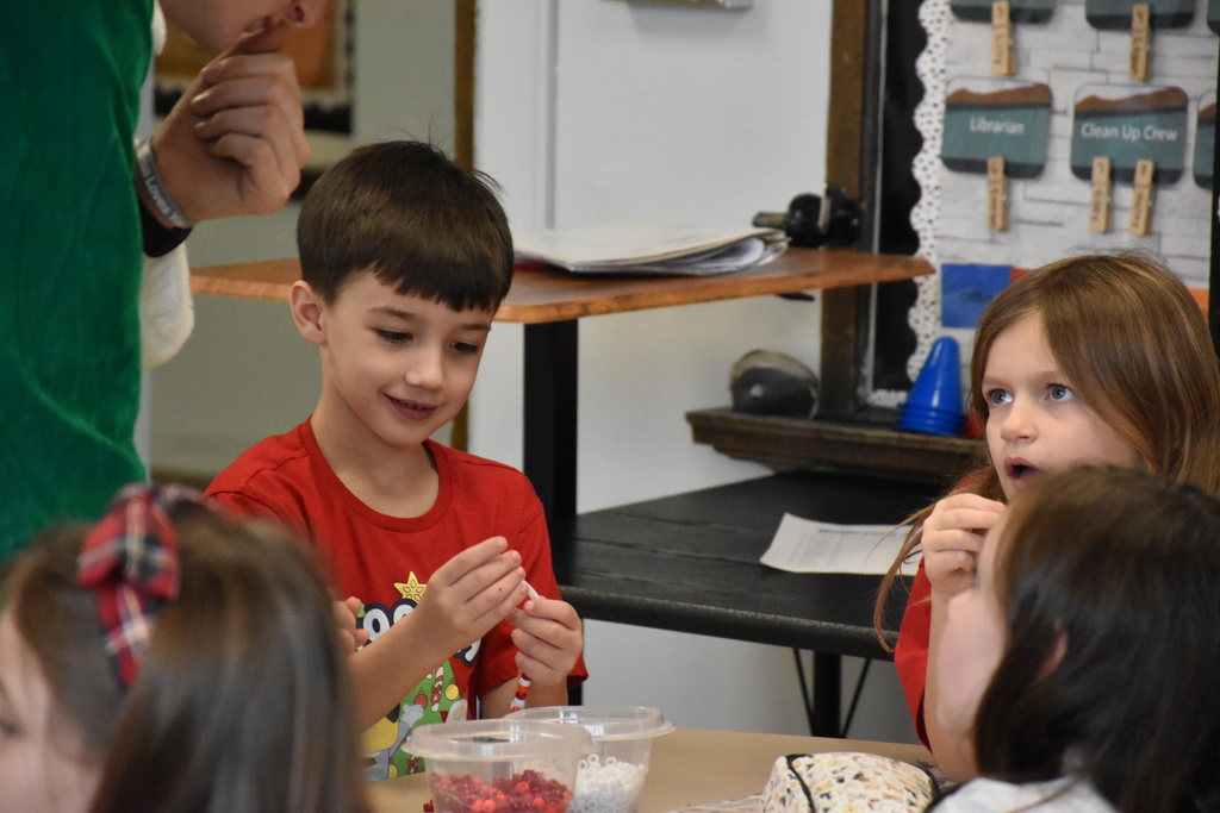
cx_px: 610
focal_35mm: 210
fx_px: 7117
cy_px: 406
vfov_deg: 6.5
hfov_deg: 9.8
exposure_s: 1/400
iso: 5000
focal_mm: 140
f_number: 5.6
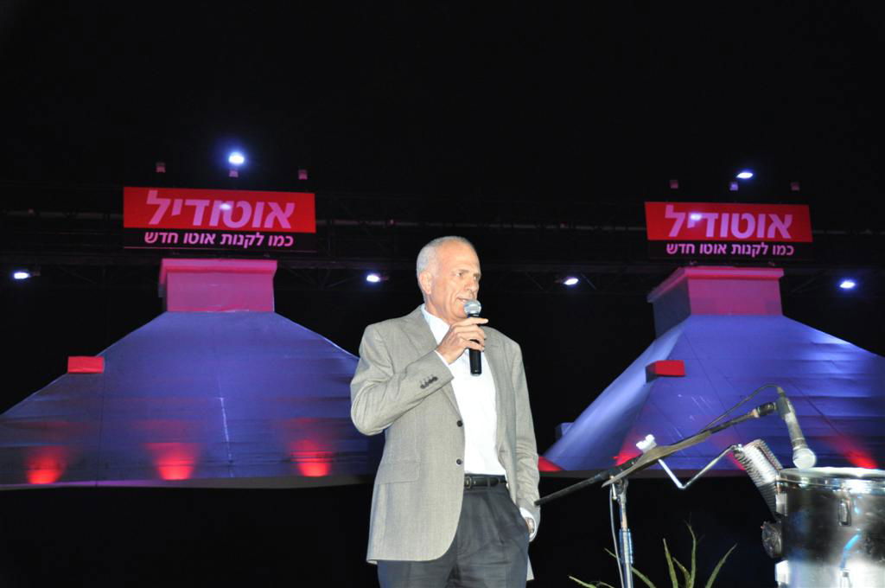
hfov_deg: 35.1
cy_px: 294
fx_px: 1399
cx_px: 442
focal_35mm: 57
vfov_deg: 23.7
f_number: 4.2
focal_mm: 38
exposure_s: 1/60
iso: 800
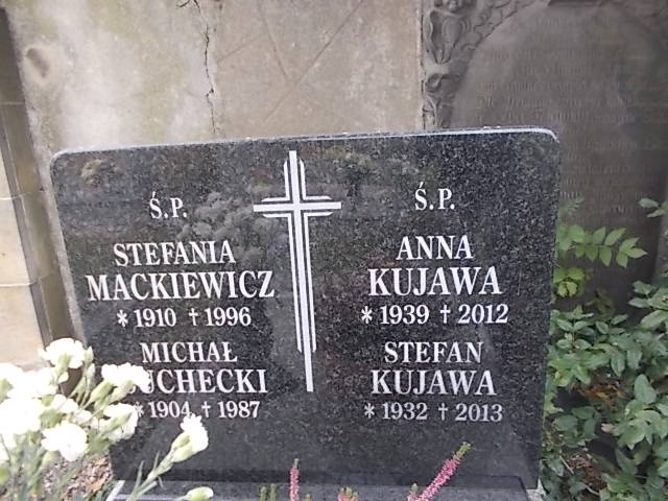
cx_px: 334
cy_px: 250
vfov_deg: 53.1
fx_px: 502
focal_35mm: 26
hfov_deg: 67.3
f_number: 3.2
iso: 80
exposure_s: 1/40
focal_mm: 4.6
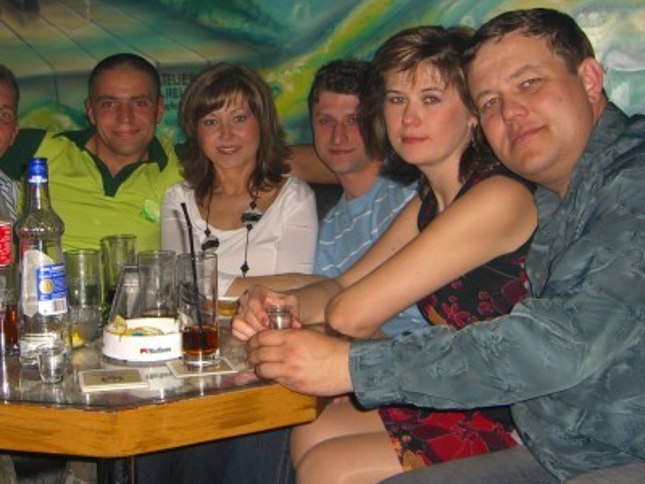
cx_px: 223
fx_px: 1062
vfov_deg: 25.6
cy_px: 173
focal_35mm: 57
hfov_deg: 33.5
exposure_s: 1/60
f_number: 2.8
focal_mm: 7.9
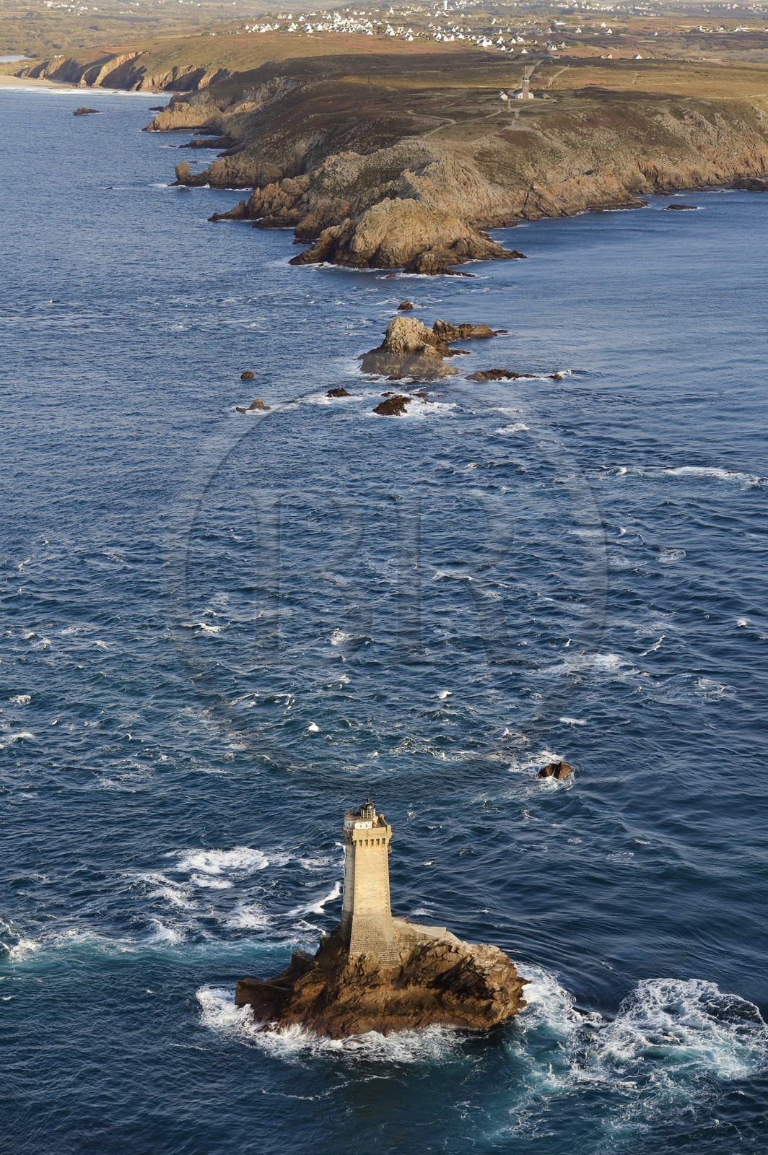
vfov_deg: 28.9
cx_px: 384
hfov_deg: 19.4
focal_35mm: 70
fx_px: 2244
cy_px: 578
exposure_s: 1/800
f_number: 5
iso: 400
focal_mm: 70
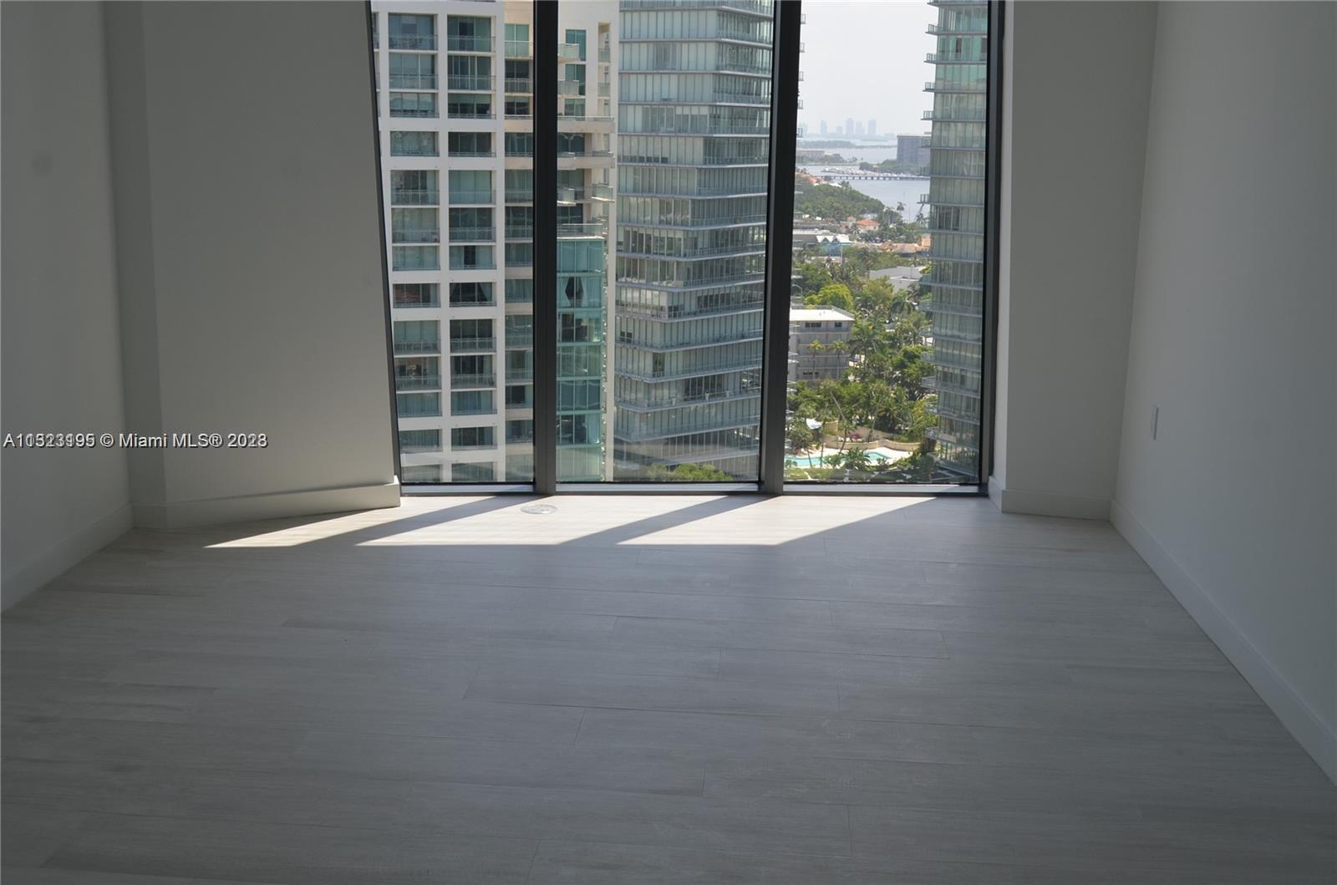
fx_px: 1445
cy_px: 442
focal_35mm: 39
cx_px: 668
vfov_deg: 34.0
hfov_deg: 49.7
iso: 200
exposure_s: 1/200
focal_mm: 26
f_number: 7.1
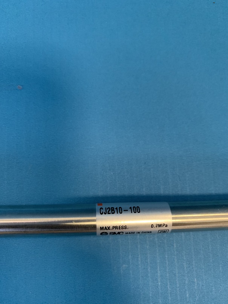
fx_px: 228
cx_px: 114
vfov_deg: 67.3
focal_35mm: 26
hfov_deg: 53.1
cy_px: 152
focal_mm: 4.25
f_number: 1.8
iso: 320
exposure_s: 1/50
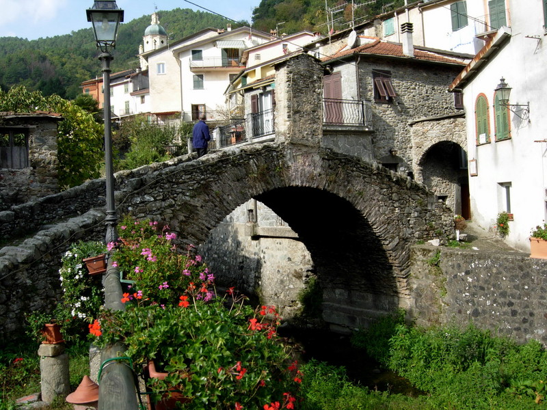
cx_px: 274
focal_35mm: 36
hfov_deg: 51.4
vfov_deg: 39.7
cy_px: 205
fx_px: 569
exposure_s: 1/235
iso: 50
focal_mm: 7.5
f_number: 4.8
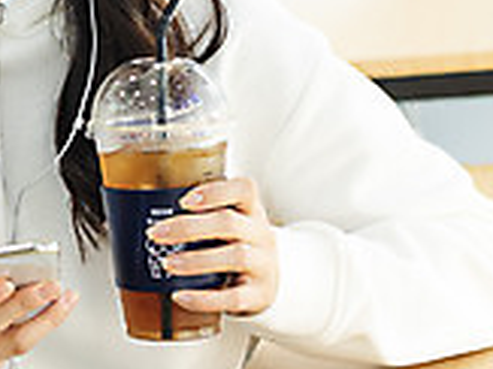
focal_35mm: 177
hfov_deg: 10.7
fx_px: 2519
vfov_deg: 8.3
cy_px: -36
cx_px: -295
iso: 500
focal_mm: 50
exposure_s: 1/400
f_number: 2.8
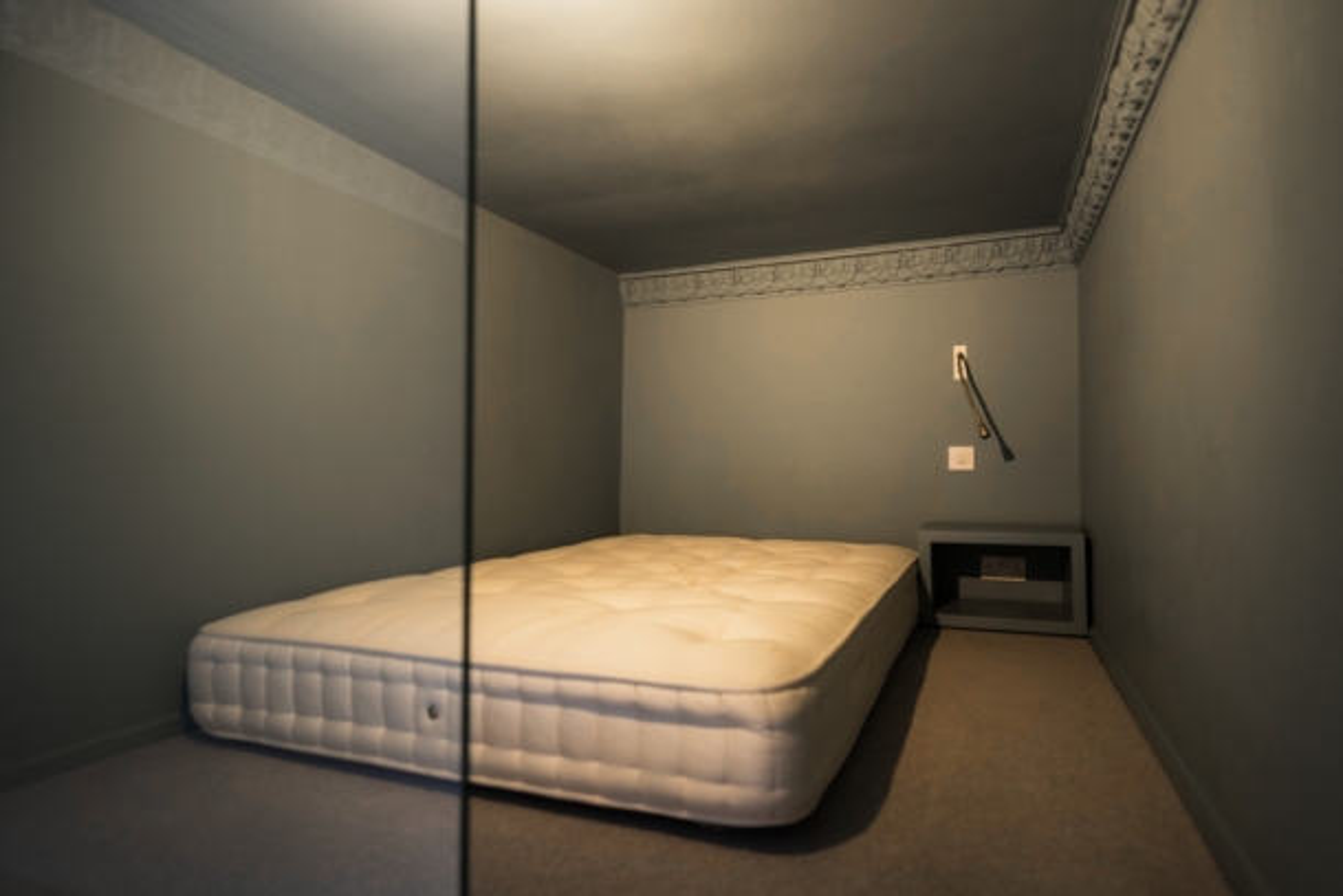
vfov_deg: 59.5
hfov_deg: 81.2
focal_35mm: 21
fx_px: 784
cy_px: 448
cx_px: 672
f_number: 2.8
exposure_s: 1/40
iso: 1000
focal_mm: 21
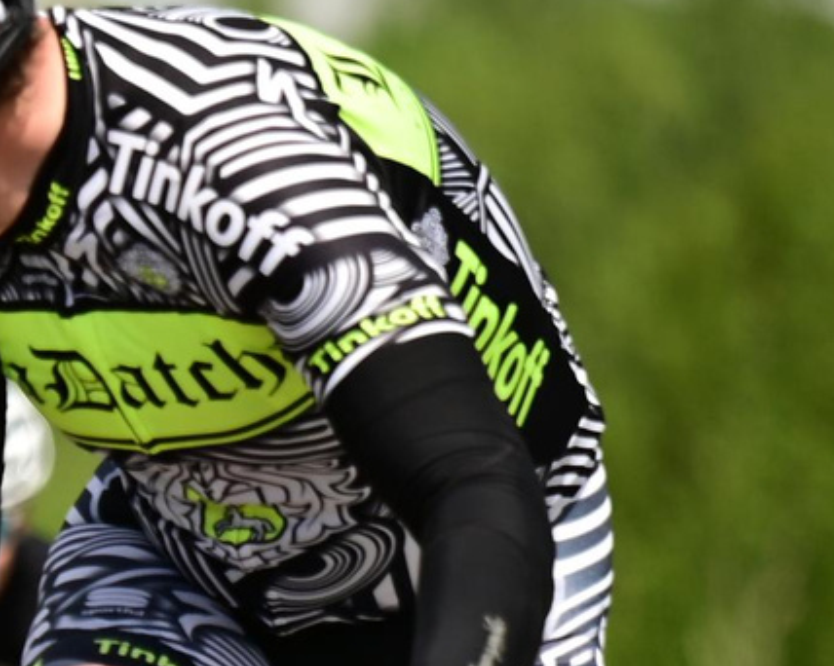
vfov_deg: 1.6
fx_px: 24228
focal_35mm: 982
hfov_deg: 2.0
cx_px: -922
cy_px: 1242
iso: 160
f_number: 2.8
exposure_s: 1/3200
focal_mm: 175
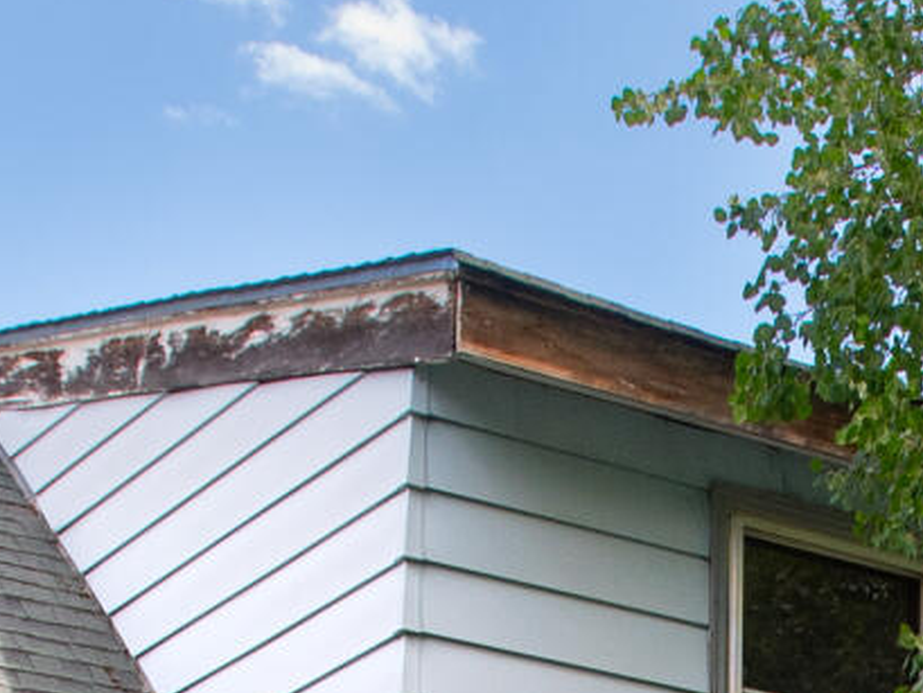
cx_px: 1038
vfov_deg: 10.7
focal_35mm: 120
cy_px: 1596
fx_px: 3201
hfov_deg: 15.9
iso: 400
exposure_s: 1/320
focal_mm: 17
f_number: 7.1
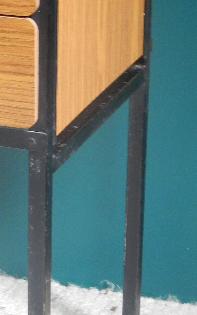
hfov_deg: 8.1
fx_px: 1383
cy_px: 102
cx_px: -43
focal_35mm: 161
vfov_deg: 13.0
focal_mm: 9
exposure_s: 1/13
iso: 400
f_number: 4.5
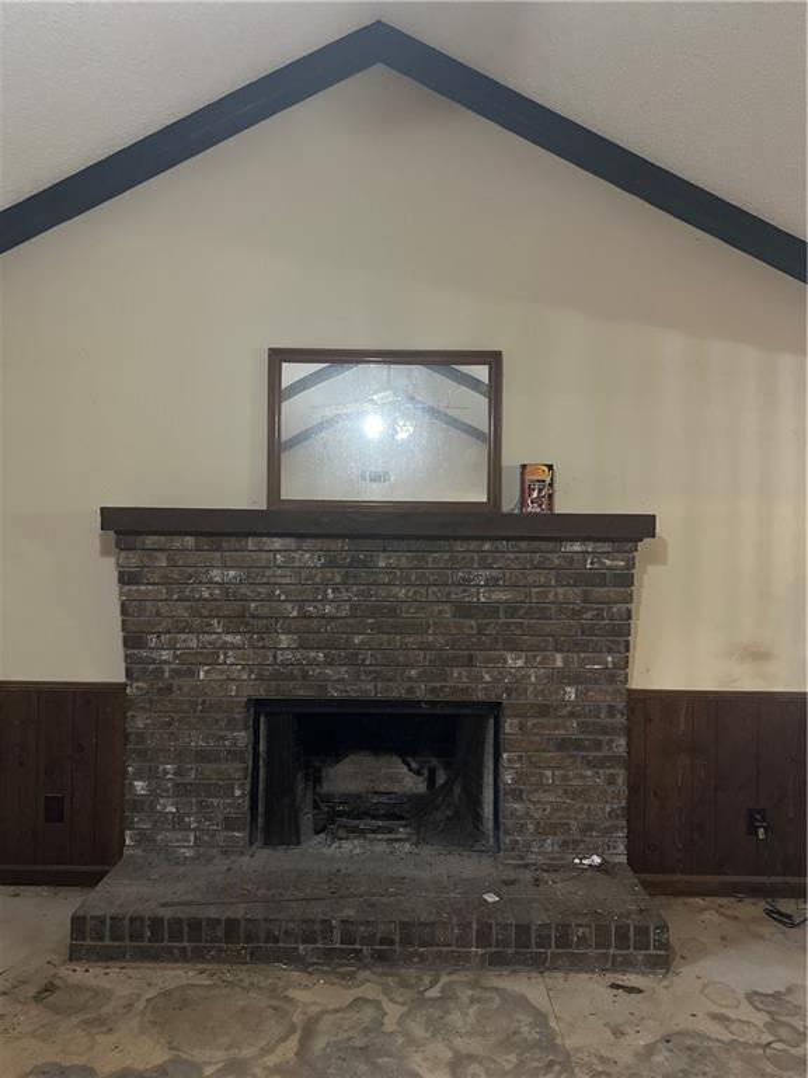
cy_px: 539
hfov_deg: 56.8
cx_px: 404
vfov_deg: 71.6
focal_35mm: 24
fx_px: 747
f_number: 1.78
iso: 1000
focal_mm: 6.86
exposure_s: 1/30
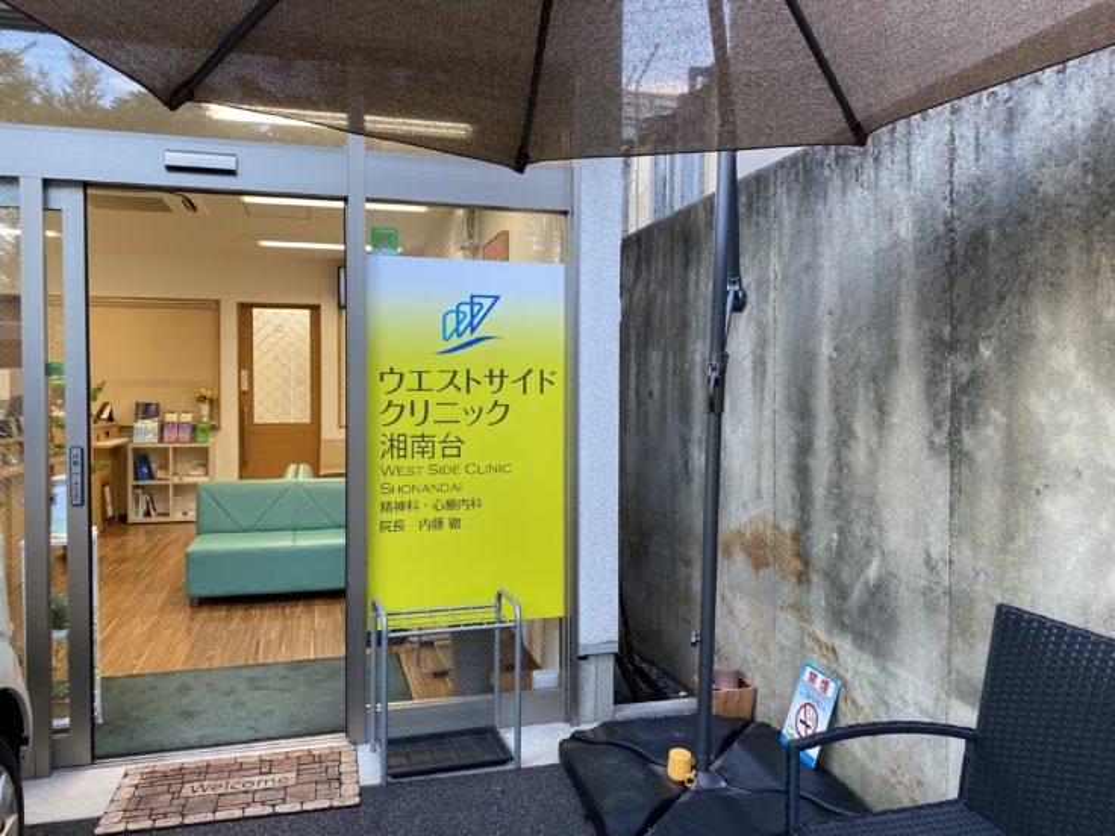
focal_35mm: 26
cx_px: 558
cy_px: 418
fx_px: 837
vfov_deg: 53.1
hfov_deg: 67.3
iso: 100
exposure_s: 1/122
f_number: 1.8
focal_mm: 4.25
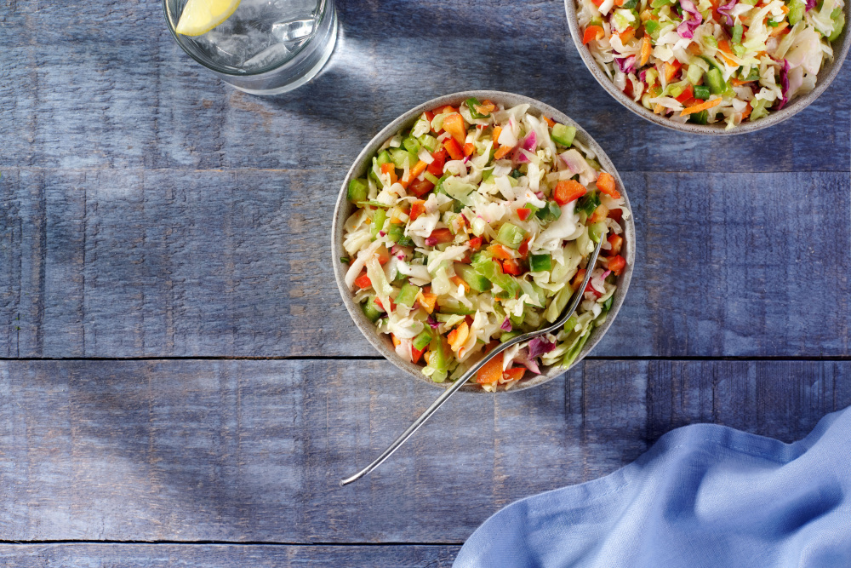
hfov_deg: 39.6
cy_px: 284
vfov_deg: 27.0
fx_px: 1182
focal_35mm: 50
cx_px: 426
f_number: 10
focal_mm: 50
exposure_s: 1/200
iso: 250
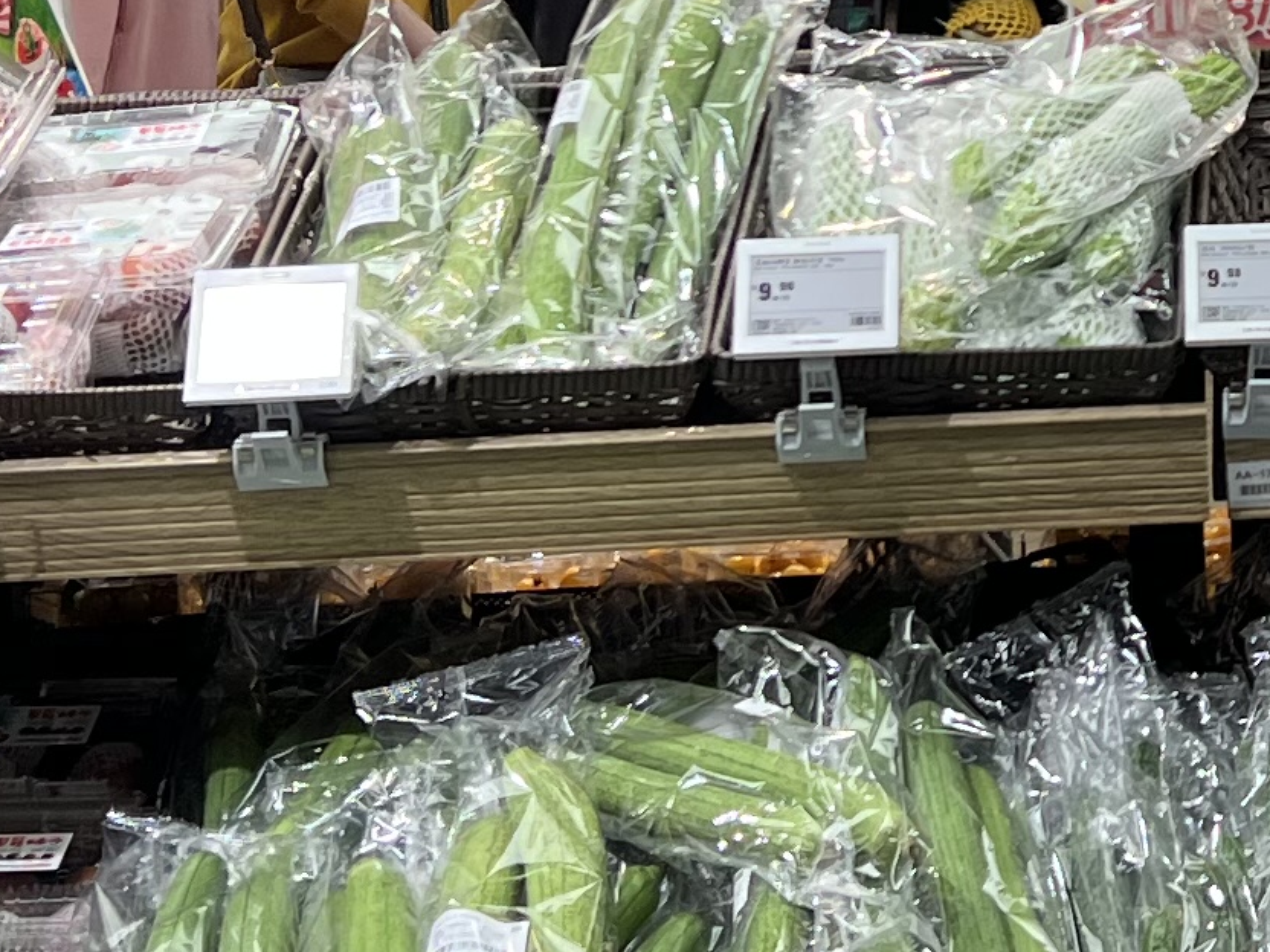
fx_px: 4623
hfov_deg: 15.1
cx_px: 1545
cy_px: -171
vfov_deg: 11.5
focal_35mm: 126
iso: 50
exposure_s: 1/100
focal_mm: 5.7
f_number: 1.5
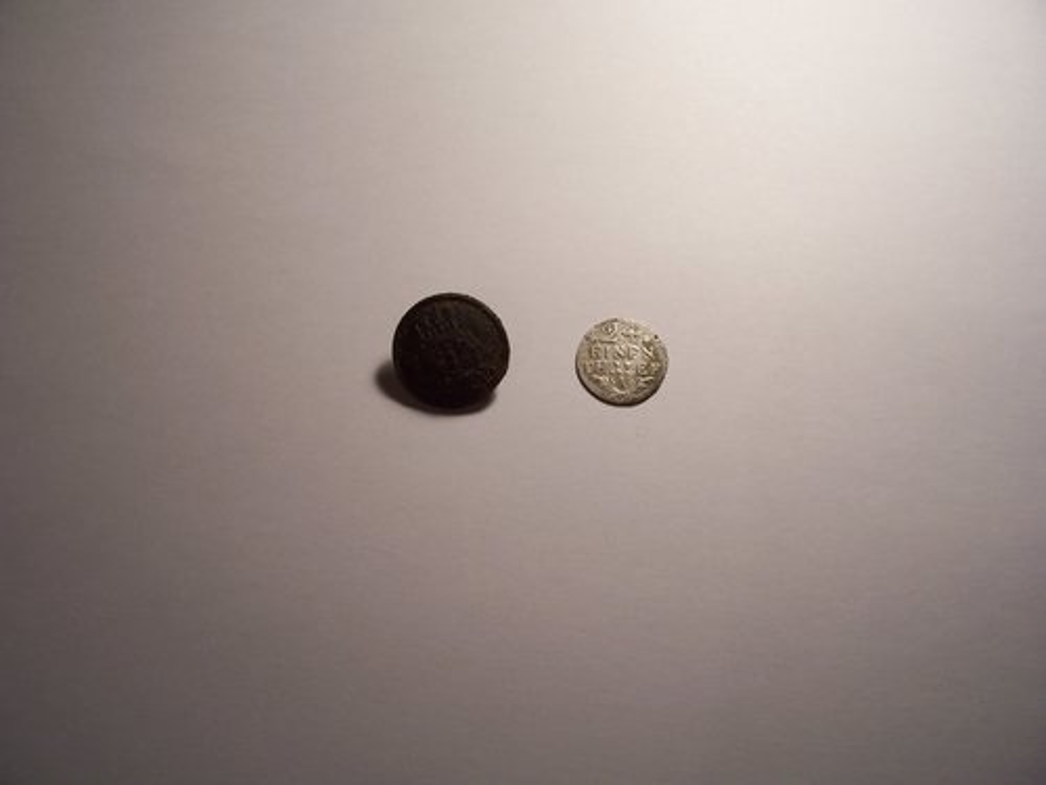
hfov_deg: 54.0
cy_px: 392
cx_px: 523
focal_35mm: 34
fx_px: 1027
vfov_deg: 41.8
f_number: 2.7
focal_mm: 5.6
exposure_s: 1/125
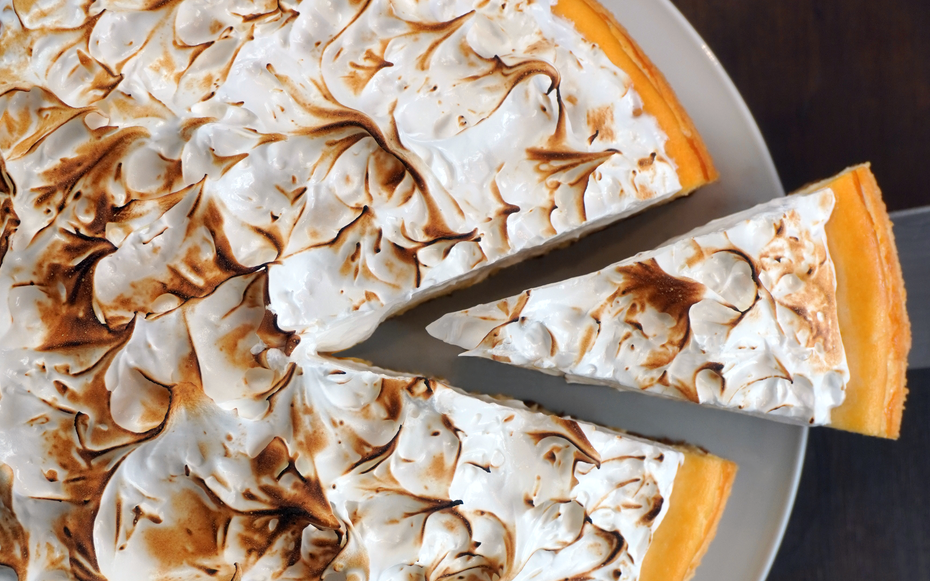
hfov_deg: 22.6
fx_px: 2332
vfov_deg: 14.2
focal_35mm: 92
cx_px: 464
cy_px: 368
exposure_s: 1/80
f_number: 5.6
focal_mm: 40
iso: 250
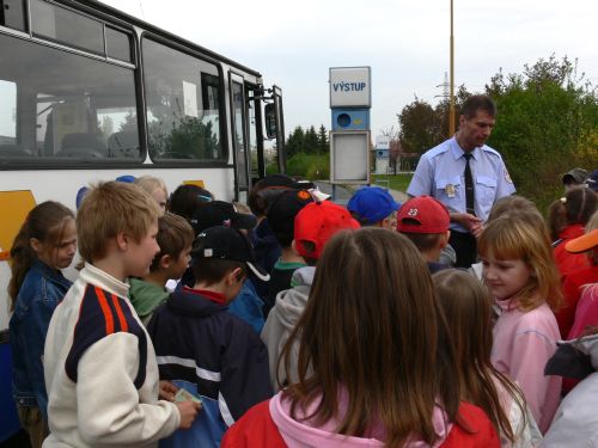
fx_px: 656
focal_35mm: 38
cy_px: 224
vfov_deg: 37.7
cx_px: 299
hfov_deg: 49.0
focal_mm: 8.1
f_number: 5.6
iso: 80
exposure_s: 1/250
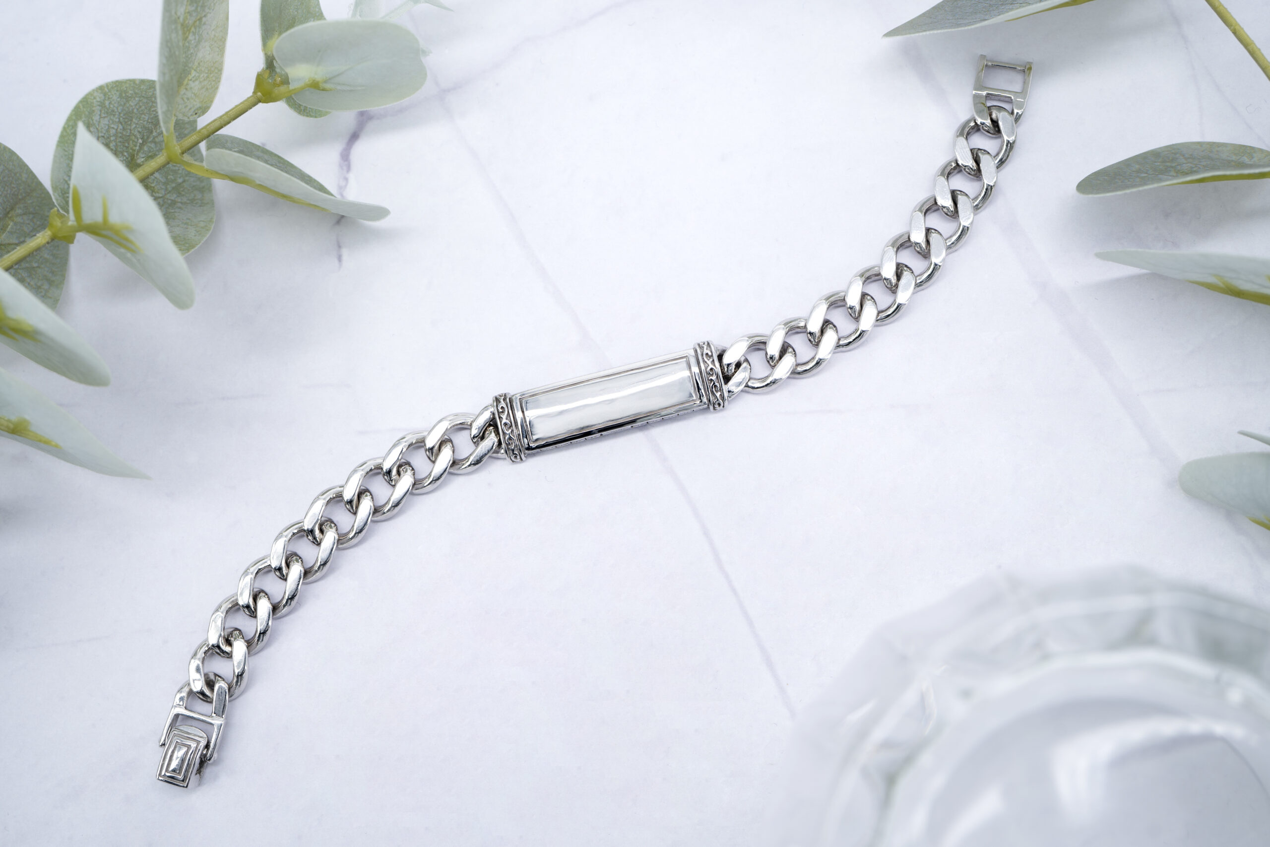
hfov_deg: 39.6
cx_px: 635
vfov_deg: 27.0
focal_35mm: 50
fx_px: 1764
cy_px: 424
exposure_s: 1/50
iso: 125
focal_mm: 50
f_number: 7.1
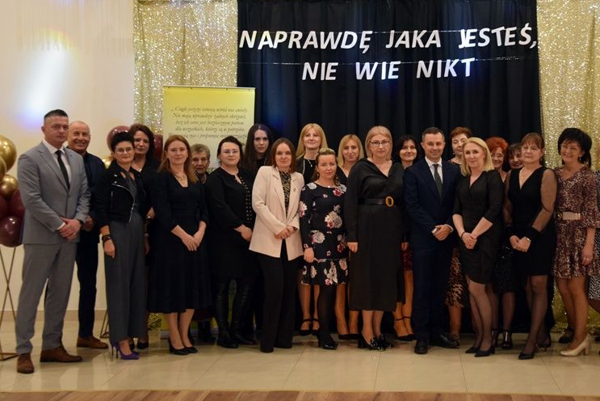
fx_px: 1150
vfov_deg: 19.7
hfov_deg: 29.2
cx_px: 358
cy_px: 163
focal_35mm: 69
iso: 1800
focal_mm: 38
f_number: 4.5
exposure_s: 1/60
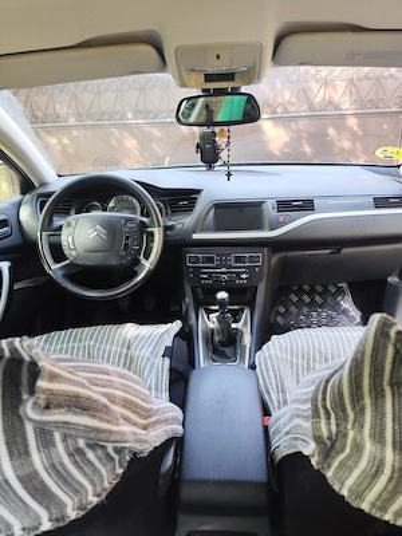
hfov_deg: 58.9
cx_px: 201
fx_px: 356
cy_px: 268
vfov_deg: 73.9
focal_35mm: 23
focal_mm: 6.19
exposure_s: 1/100
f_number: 1.65
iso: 250
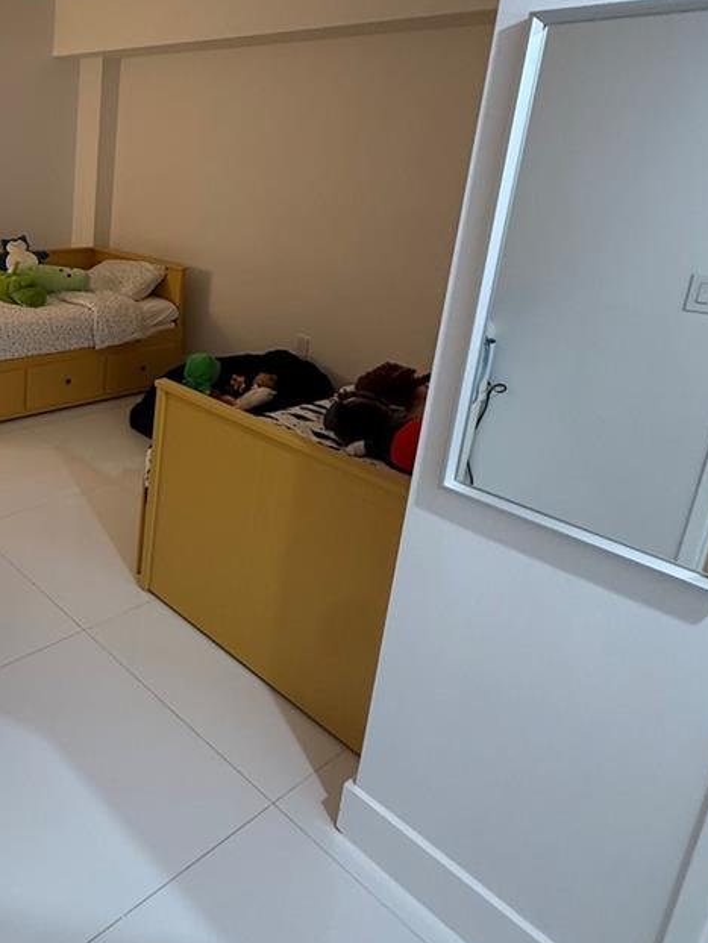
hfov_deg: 45.7
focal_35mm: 27
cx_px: 50
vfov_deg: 64.1
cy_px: 338
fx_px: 736
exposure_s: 1/60
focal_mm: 2.22
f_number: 2.2
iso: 250
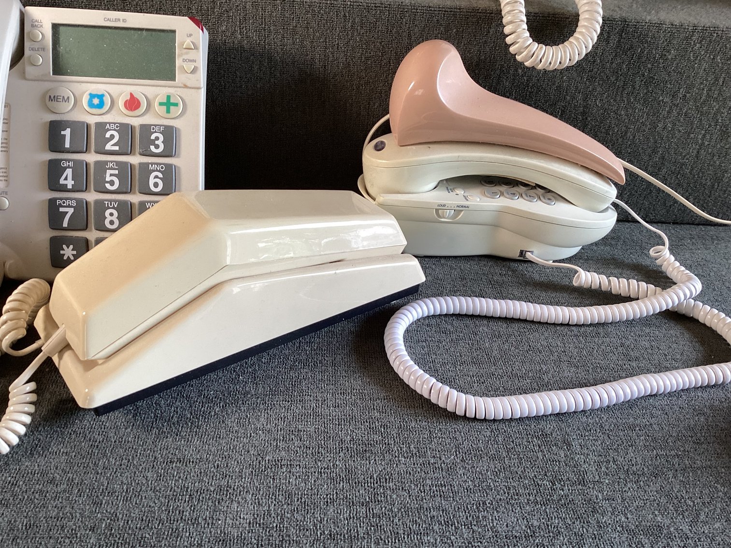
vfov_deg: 45.4
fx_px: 655
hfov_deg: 58.3
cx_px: 366
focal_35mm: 31
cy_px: 274
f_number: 2.4
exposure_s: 1/100
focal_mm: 3.3
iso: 100
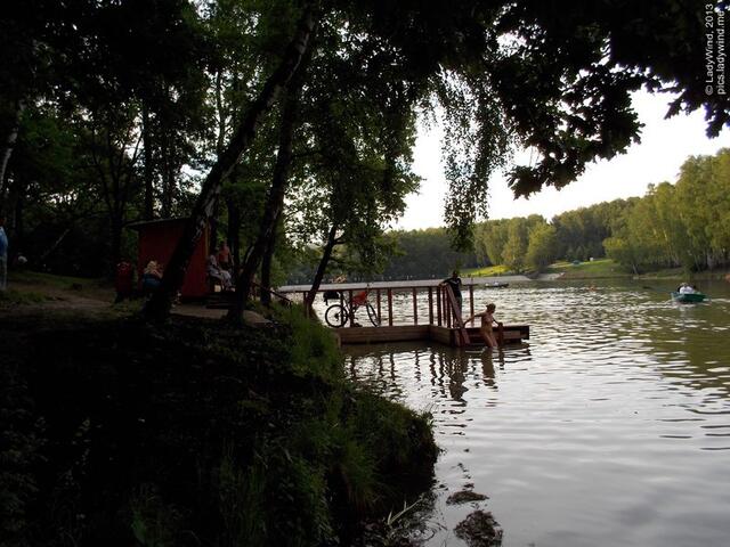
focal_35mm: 29
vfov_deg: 48.2
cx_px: 365
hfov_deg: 61.7
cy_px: 274
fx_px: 612
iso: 80
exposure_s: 1/60
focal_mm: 4.1
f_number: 3.3
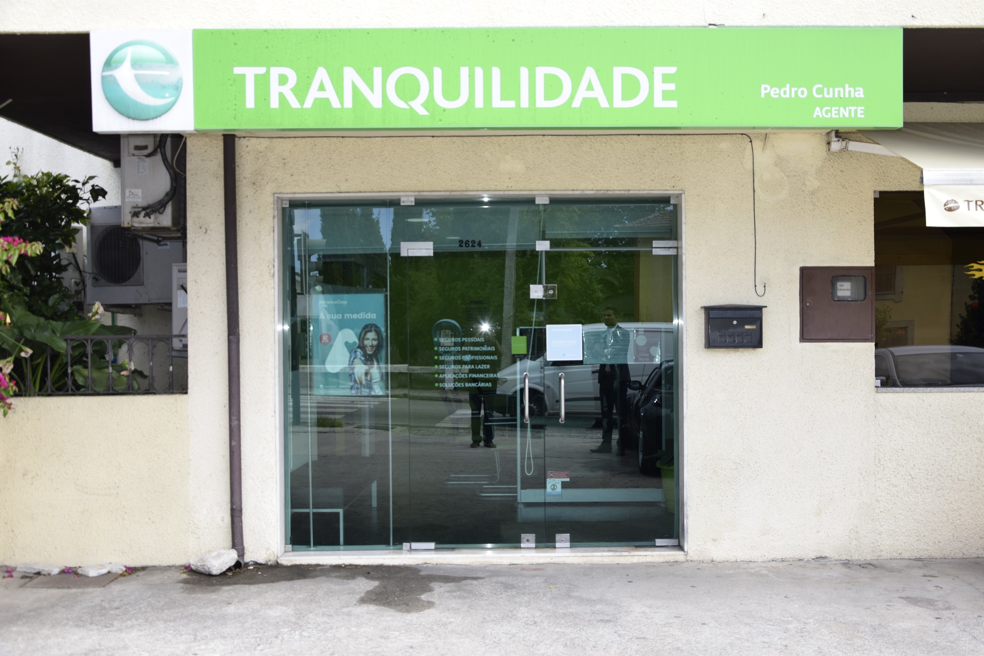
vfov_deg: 36.9
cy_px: 328
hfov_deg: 53.1
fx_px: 984
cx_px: 492
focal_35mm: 36
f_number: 5.6
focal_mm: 24
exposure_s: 1/125
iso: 140
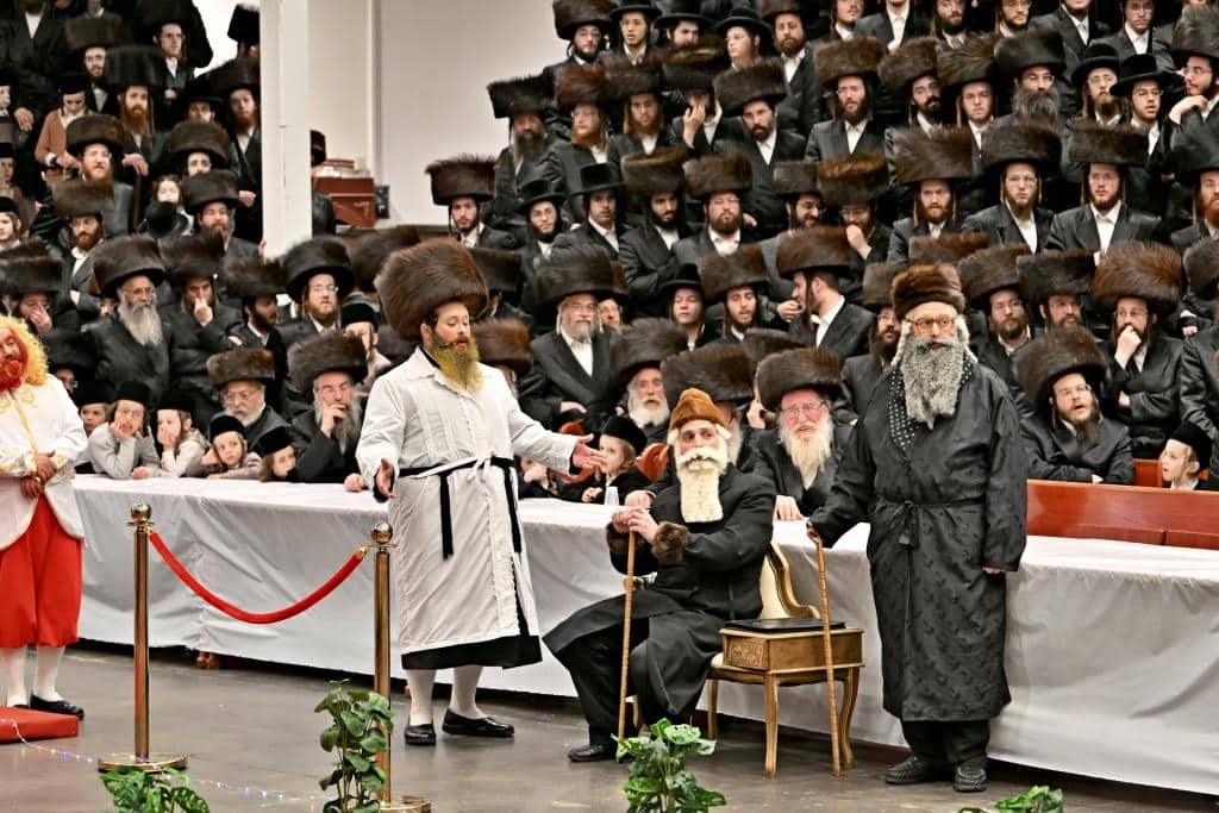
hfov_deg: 19.5
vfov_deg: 13.0
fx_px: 3556
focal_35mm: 105
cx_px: 610
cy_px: 406
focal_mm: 70
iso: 400
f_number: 2.8
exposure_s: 1/320
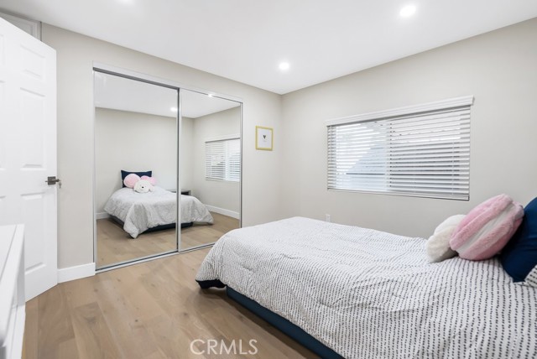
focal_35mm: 16
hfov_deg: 96.7
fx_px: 239
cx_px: 268
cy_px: 180
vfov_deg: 73.9
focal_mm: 16
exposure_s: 1/6
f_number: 8
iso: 320
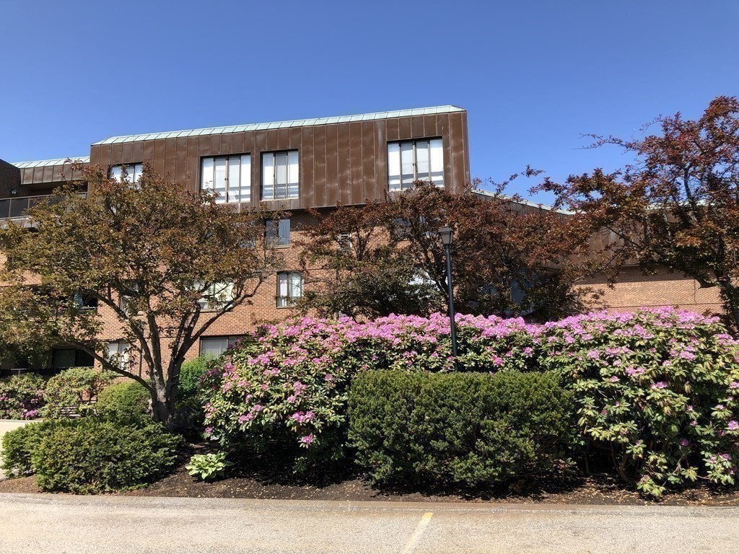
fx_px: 598
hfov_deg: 63.4
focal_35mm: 28
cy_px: 277
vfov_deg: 49.7
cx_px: 370
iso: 20
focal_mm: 4
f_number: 1.8
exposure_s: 1/960
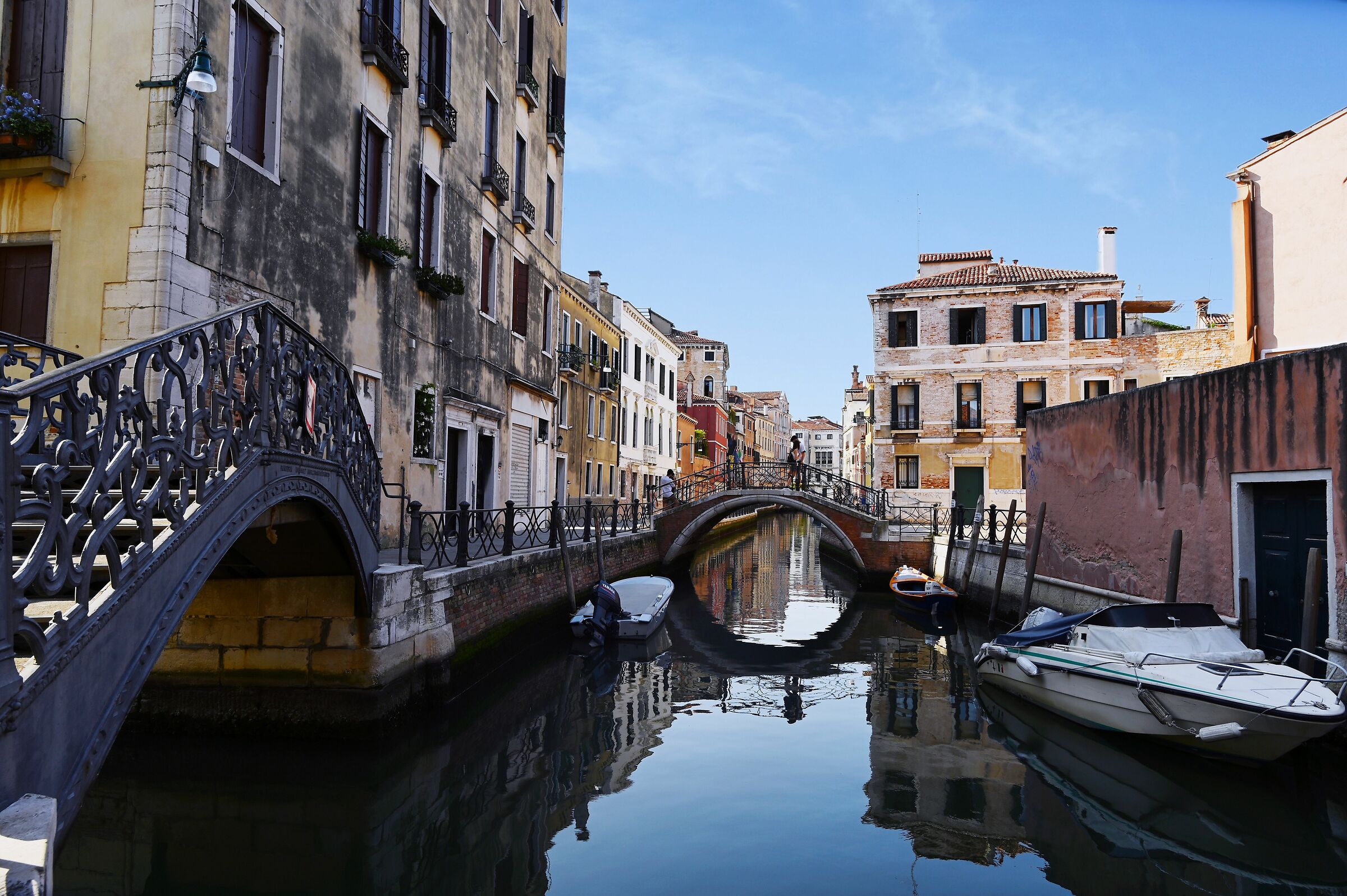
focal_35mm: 24
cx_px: 674
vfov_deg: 53.1
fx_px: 897
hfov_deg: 73.8
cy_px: 448
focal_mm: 24
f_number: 10
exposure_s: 1/100
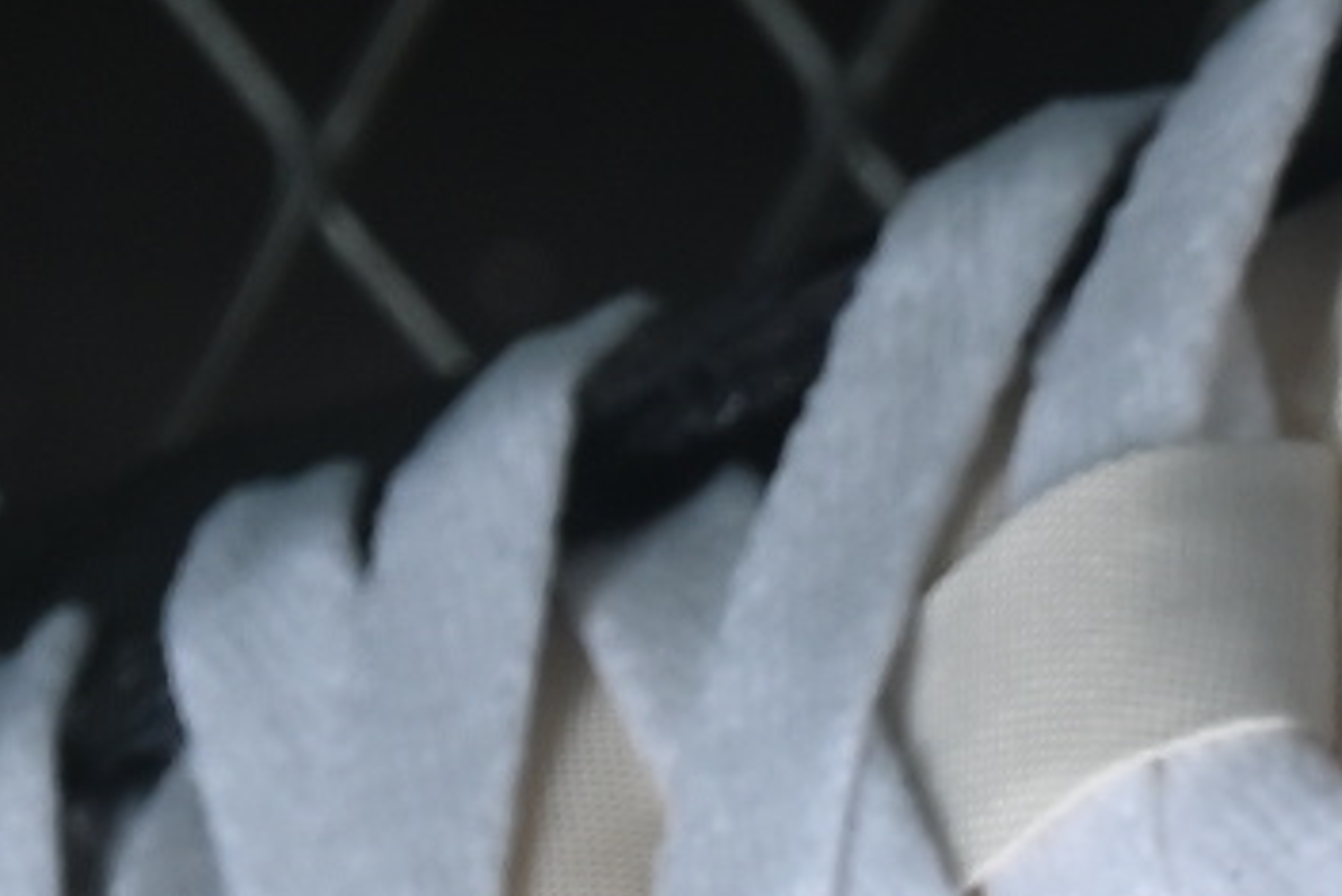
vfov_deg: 2.3
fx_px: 22114
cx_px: 1933
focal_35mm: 593
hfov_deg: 3.5
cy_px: 2387
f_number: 7.1
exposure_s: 1/60
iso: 160
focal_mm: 50
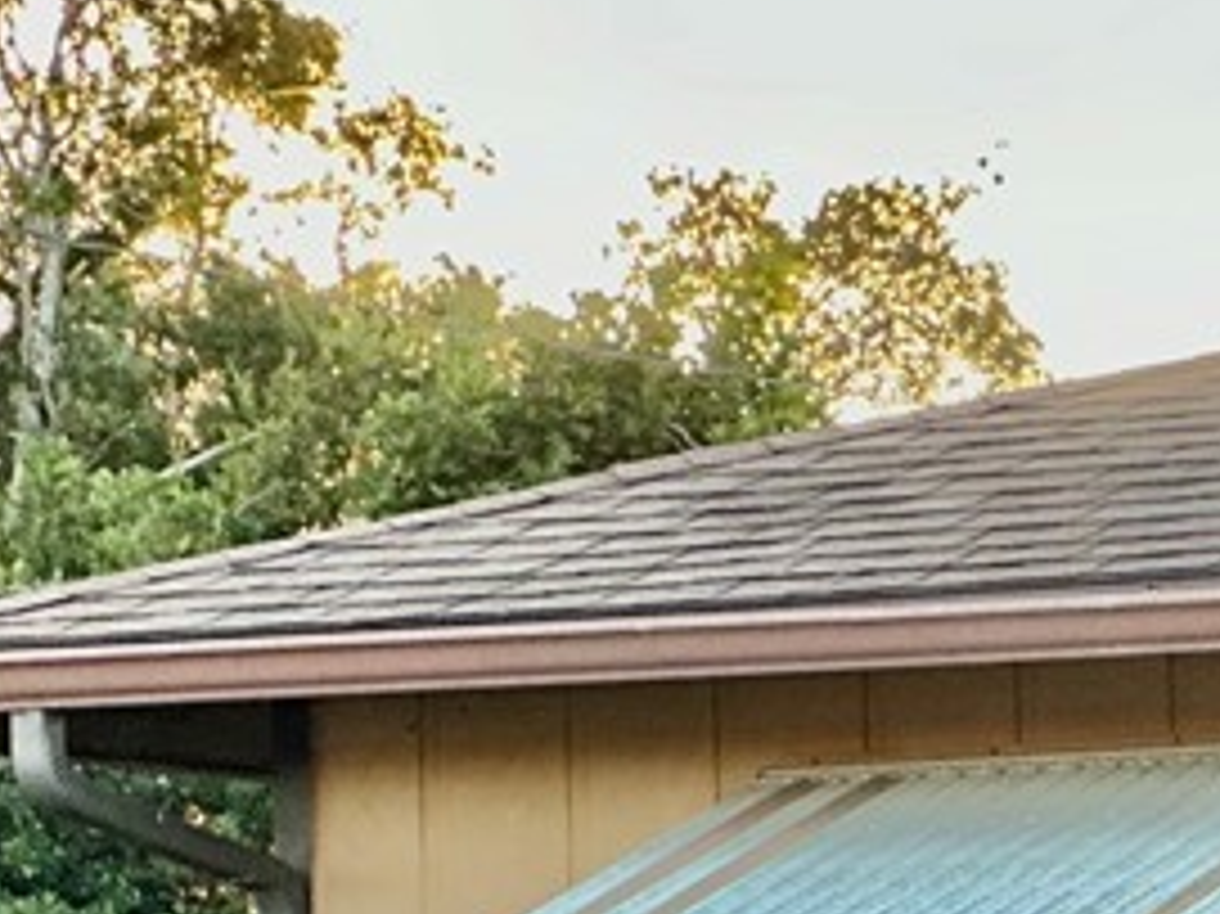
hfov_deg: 6.6
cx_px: 2273
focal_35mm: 291
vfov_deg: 5.1
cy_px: 1441
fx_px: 10251
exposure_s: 1/121
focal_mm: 9
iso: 160
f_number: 2.8
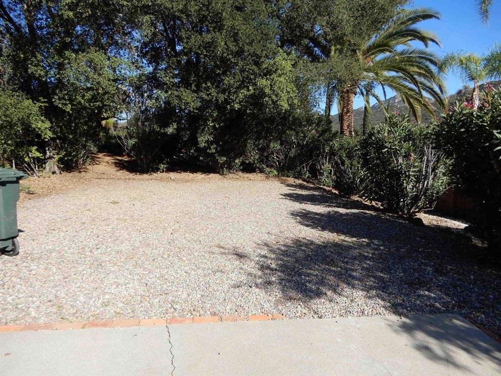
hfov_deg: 71.6
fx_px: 347
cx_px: 250
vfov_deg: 56.8
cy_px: 188
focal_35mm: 24
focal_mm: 4.3
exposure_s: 1/800
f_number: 3.4
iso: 80
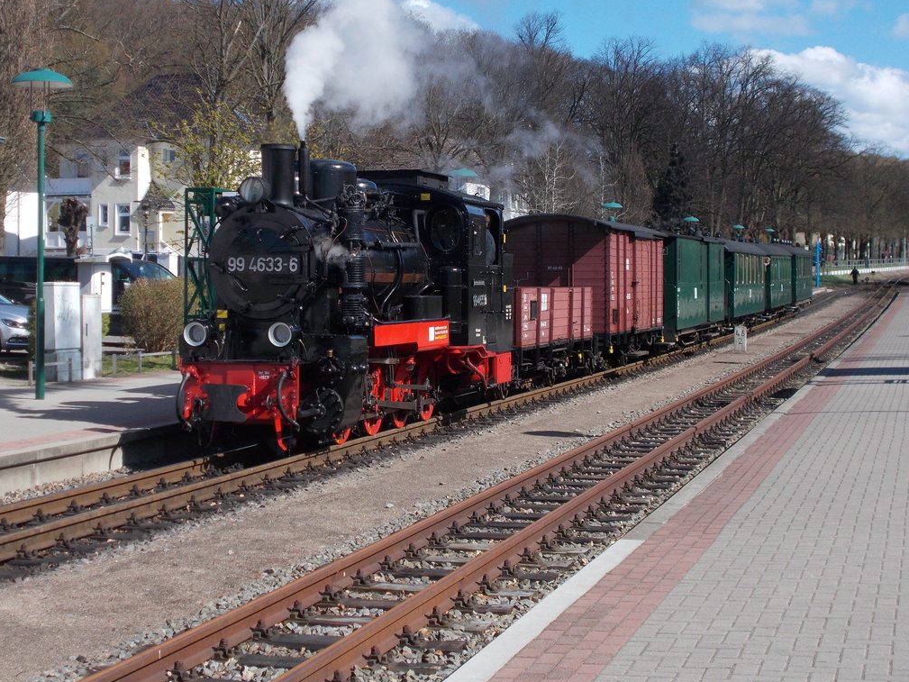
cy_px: 297
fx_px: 1812
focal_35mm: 69
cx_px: 397
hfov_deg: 28.1
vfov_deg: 21.3
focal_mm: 10.3
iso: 80
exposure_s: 1/500
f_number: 4.9
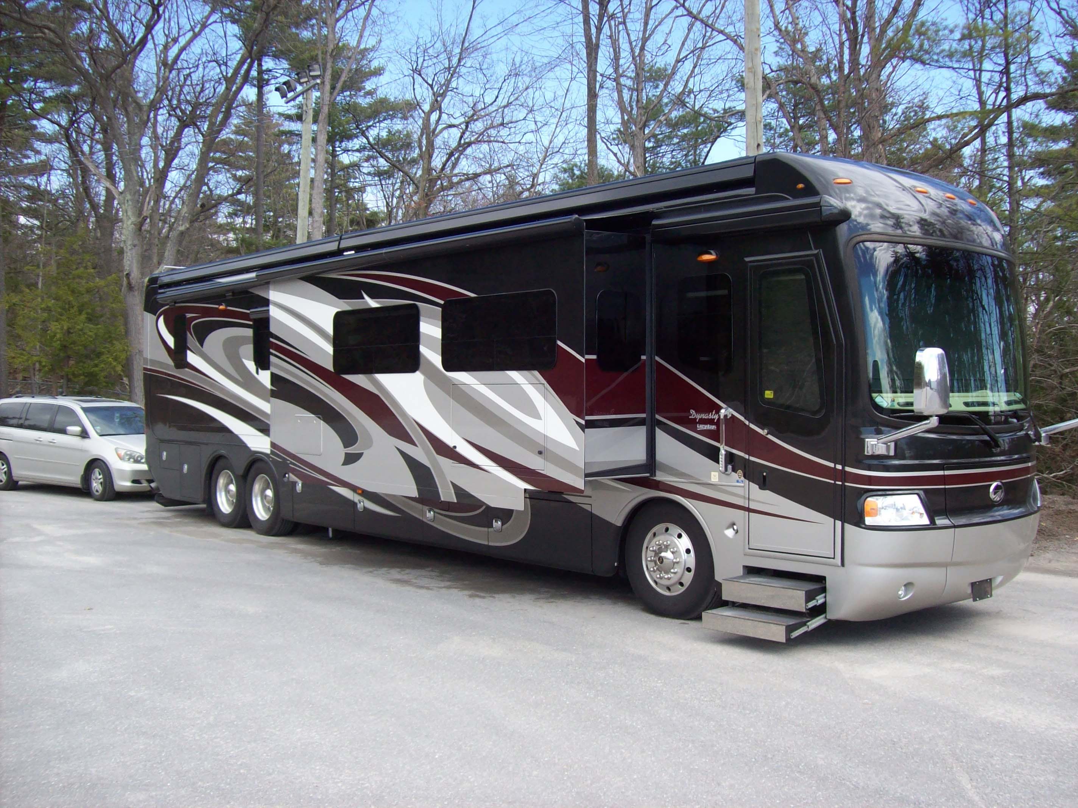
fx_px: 1121
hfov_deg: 51.4
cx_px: 539
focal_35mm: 36
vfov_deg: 39.6
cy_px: 404
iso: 80
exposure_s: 1/496
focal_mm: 6
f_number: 2.7
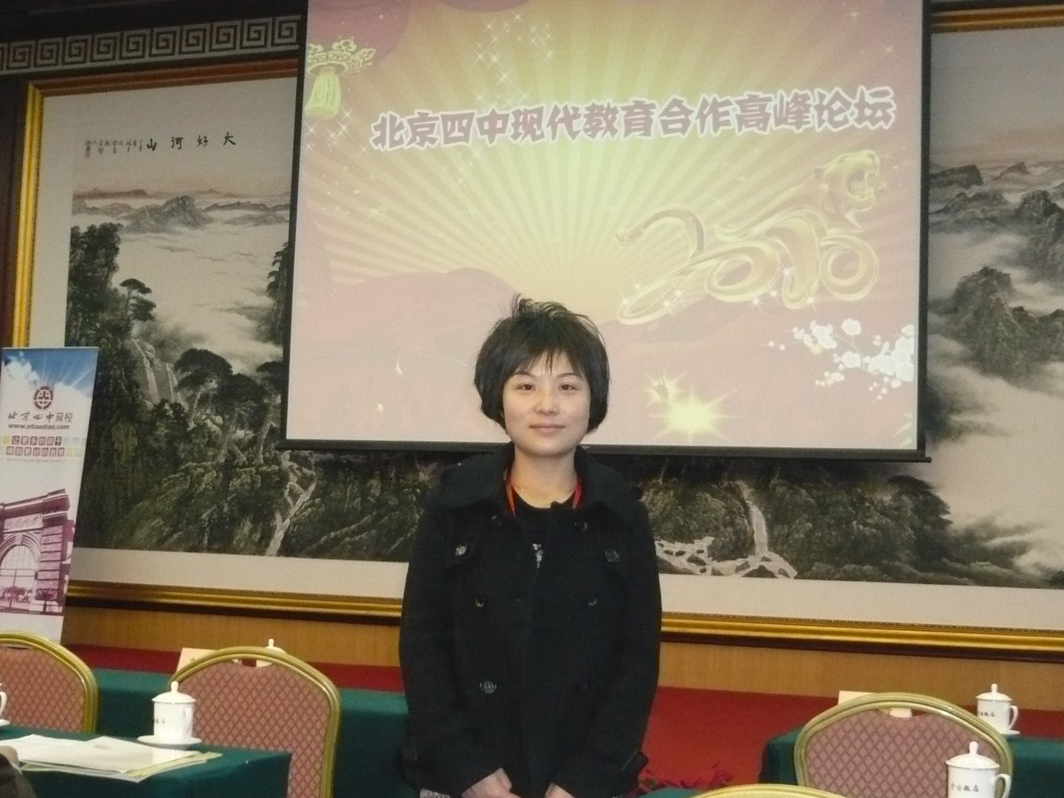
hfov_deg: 35.5
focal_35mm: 54
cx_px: 532
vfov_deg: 27.0
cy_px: 399
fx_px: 1660
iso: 400
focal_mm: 5.8
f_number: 3.1
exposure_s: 1/30
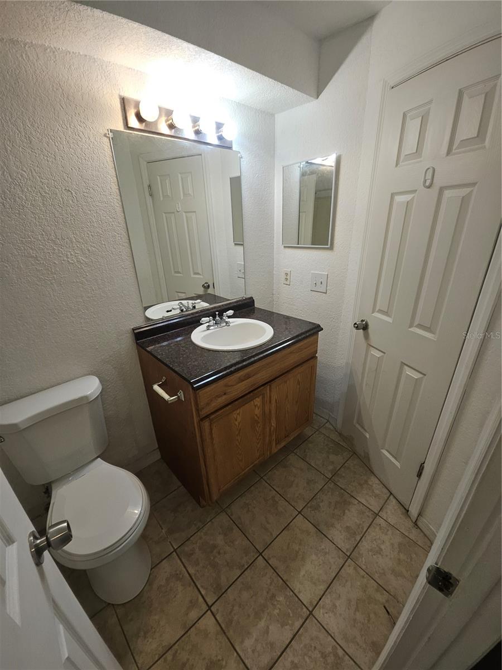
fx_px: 251
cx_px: 251
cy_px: 335
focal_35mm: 13
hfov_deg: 89.9
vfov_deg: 106.2
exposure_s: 1/60
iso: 64
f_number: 2.2
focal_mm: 1.7
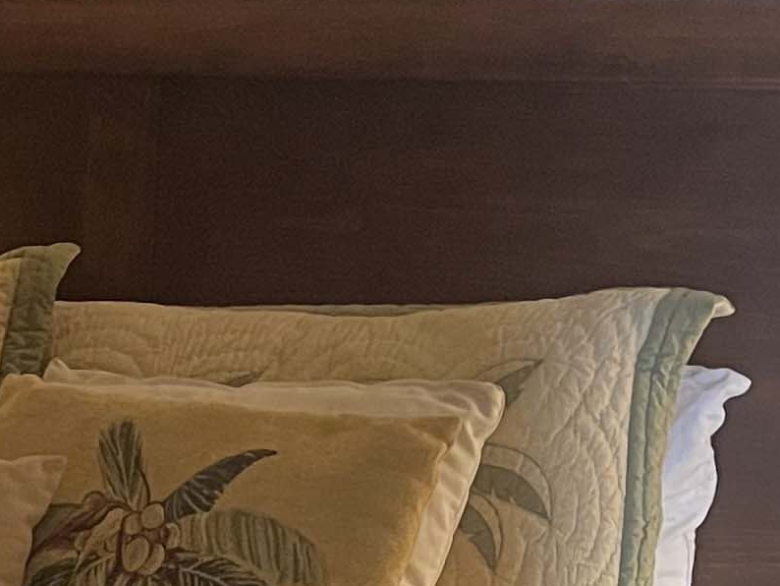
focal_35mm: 132
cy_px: 913
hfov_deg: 13.9
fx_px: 2975
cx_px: -451
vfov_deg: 10.8
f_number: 1.6
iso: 500
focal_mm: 5.1
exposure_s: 1/60
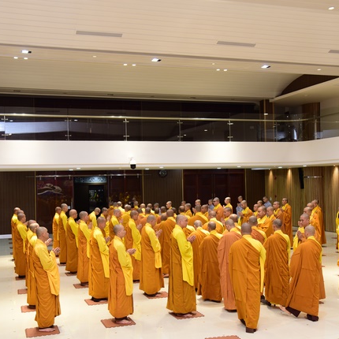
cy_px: 170
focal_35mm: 45
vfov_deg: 37.6
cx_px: 171
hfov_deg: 37.6
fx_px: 499
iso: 1000
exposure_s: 1/50
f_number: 5
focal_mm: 35
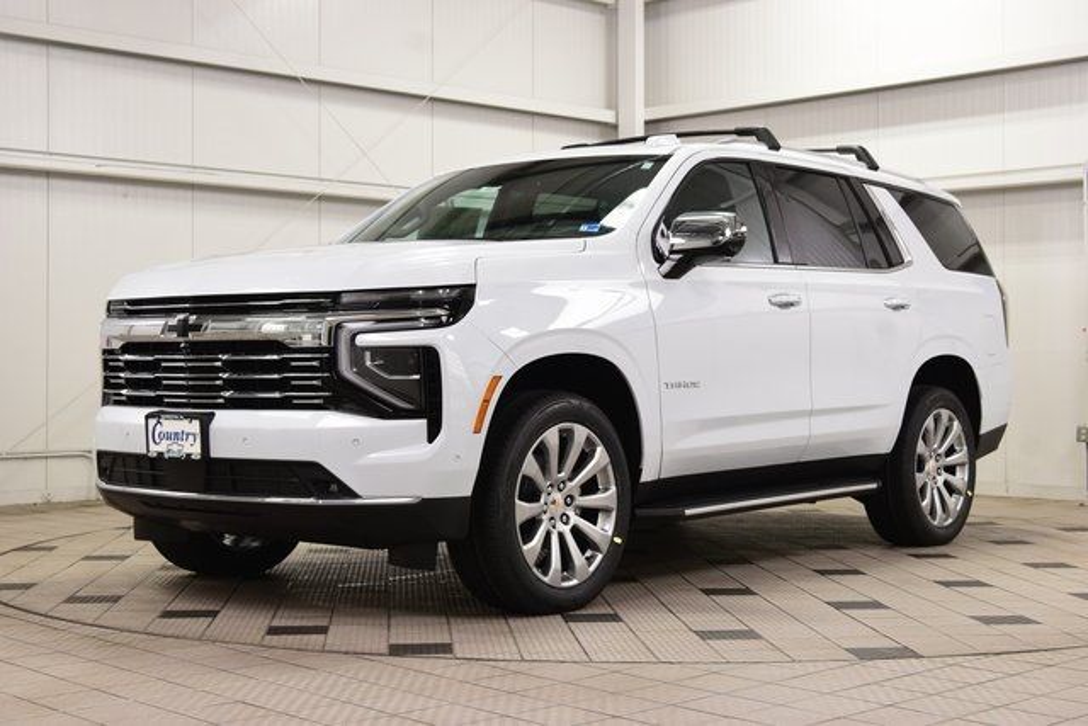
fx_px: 1632
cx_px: 544
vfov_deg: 25.1
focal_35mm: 54
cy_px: 363
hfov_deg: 36.9
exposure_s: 1/30
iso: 720
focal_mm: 36
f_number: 7.1
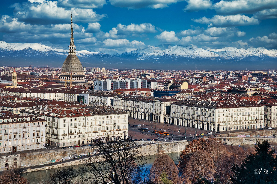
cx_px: 138
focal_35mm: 70
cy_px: 92
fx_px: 538
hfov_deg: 28.8
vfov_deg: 19.4
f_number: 18
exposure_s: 1/100
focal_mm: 70
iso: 100
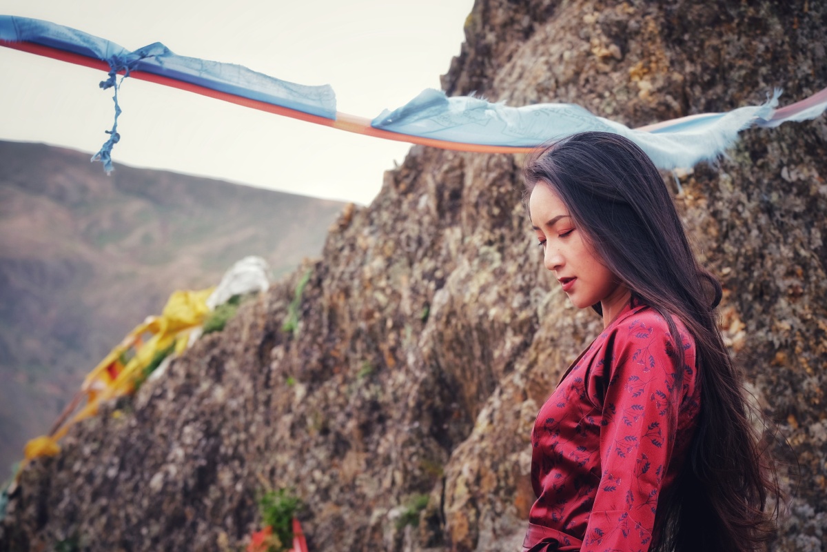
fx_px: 2320
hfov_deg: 20.2
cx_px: 414
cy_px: 276
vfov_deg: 13.6
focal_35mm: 101
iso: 100
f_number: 5
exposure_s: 1/240
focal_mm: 67.1
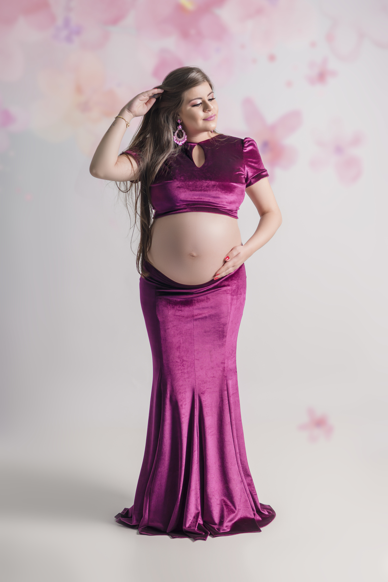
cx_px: 194
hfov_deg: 16.1
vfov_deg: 23.9
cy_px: 291
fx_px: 1374
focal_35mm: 85
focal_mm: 85
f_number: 2.5
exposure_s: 1/160
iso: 50
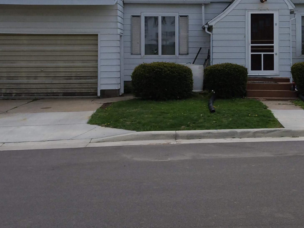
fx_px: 360
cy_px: 50
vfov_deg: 34.2
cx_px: 186
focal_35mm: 41
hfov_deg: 45.5
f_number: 2
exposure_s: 1/2826
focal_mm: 3.54
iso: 100
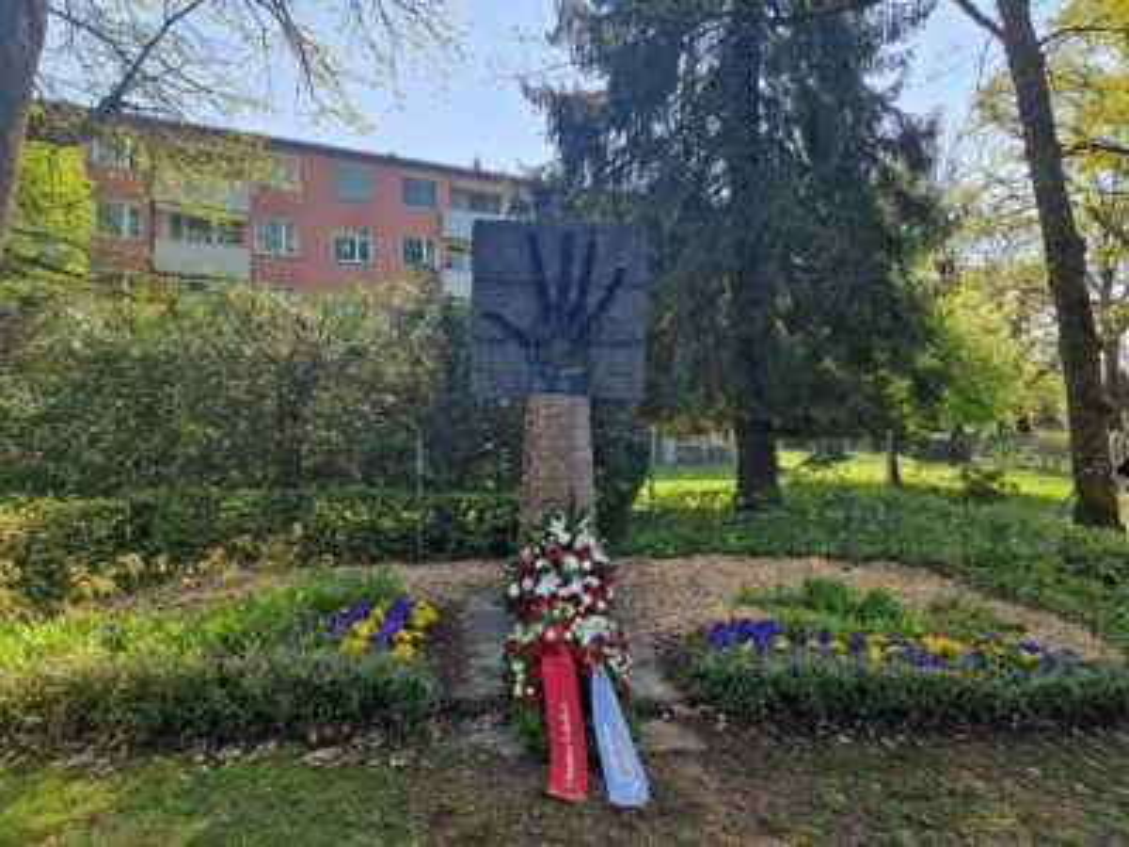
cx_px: 564
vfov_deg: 58.9
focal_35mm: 23
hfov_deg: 73.9
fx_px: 750
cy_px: 424
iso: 50
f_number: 1.8
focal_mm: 5.4
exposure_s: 1/530
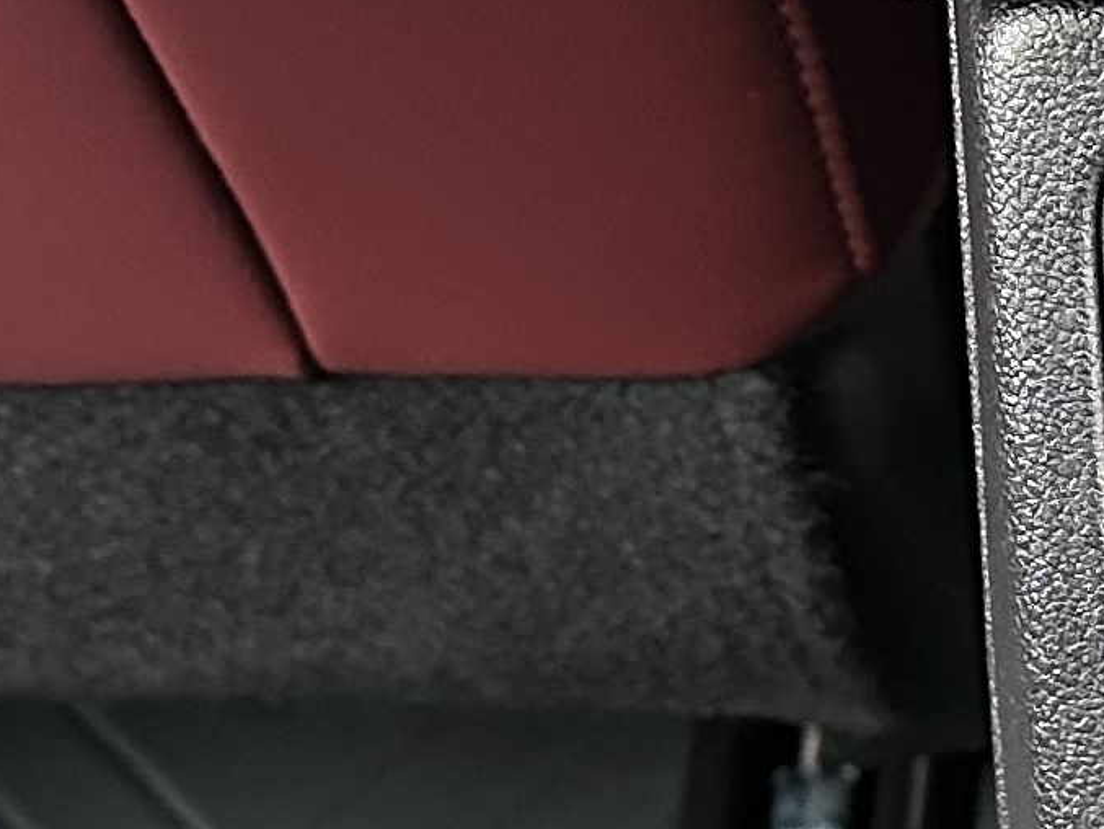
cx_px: 1908
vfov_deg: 10.3
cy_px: 831
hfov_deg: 12.7
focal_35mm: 143
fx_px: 4561
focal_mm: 6.86
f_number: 1.78
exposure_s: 1/60
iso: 800
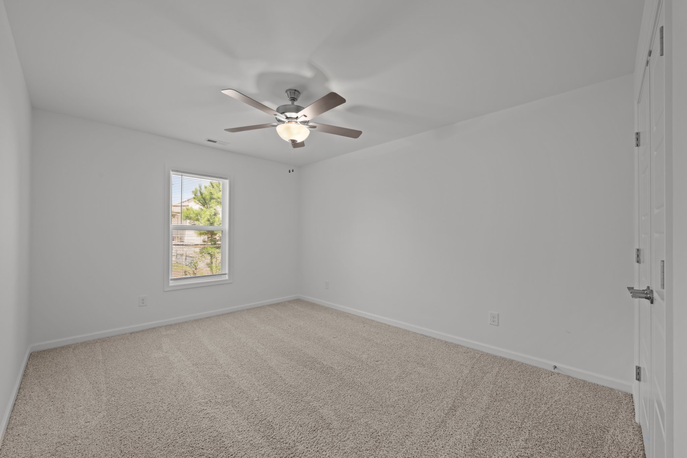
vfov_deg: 81.2
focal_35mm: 14
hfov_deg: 104.3
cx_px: 344
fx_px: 267
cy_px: 229
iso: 100
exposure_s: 1/1.25
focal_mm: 14
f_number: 9
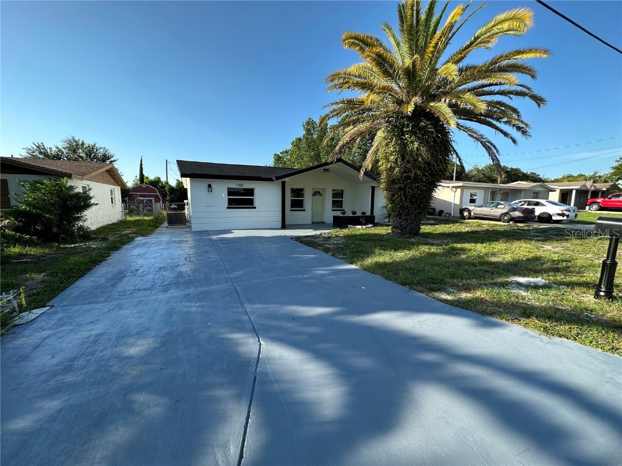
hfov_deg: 102.1
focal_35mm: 14
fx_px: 252
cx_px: 311
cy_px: 233
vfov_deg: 85.7
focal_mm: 2.22
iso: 40
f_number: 2.2
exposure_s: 1/558
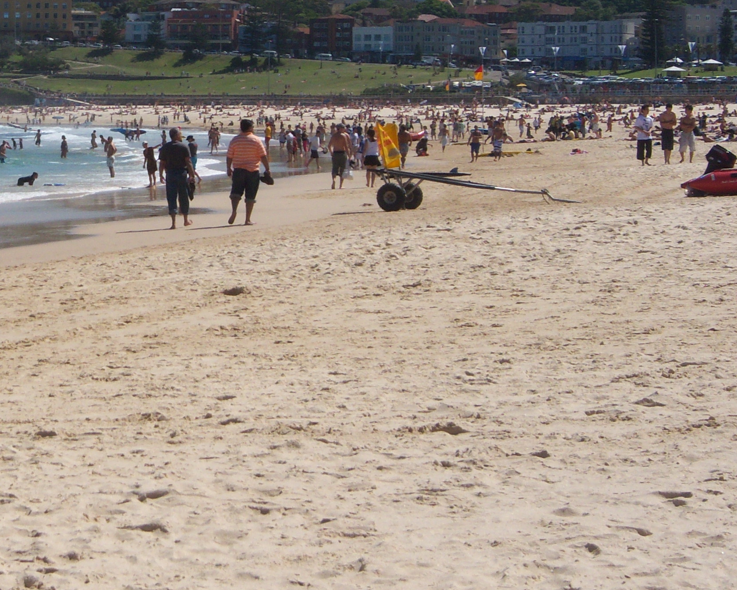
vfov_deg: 14.5
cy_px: 39
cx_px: 25
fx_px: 2290
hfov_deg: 17.9
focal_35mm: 105
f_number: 5.6
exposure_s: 1/1000
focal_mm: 10.3
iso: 80
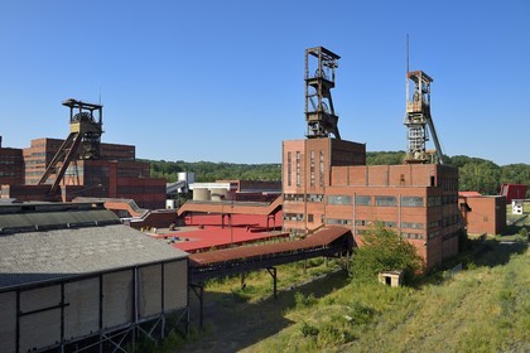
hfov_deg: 61.9
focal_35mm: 30
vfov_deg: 43.6
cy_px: 176
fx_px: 442
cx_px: 265
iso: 200
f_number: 11
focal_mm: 30
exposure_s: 1/320
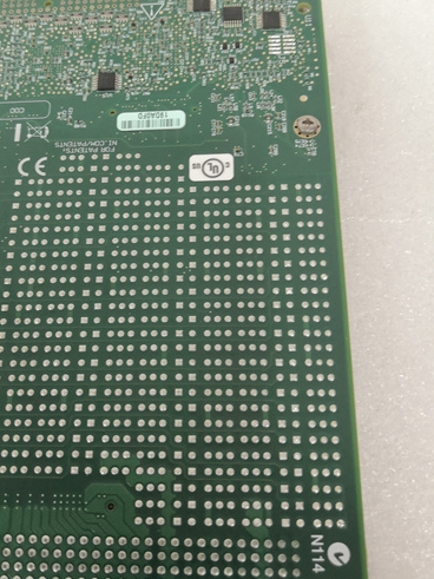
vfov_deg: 42.9
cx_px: 159
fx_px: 736
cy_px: 262
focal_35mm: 44
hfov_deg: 32.7
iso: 400
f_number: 1.8
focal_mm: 3.95
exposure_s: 1/33.3
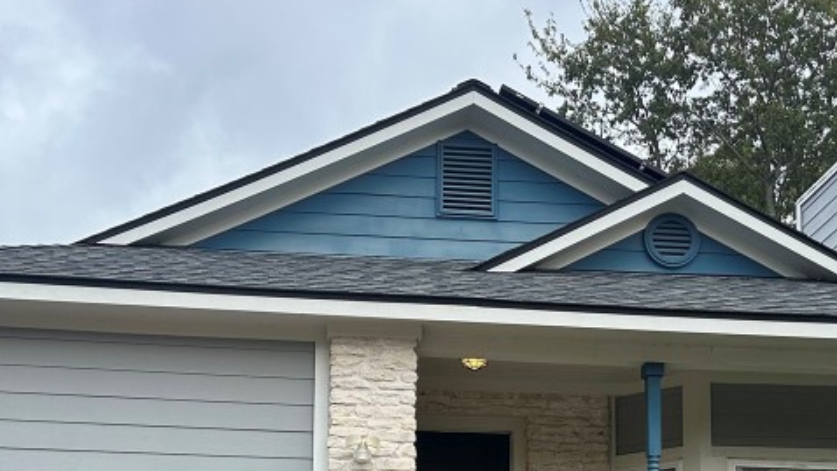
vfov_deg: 20.3
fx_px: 1243
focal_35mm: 56
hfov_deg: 37.2
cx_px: 434
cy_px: 543
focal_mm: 6.86
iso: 80
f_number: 1.78
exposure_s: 1/1517
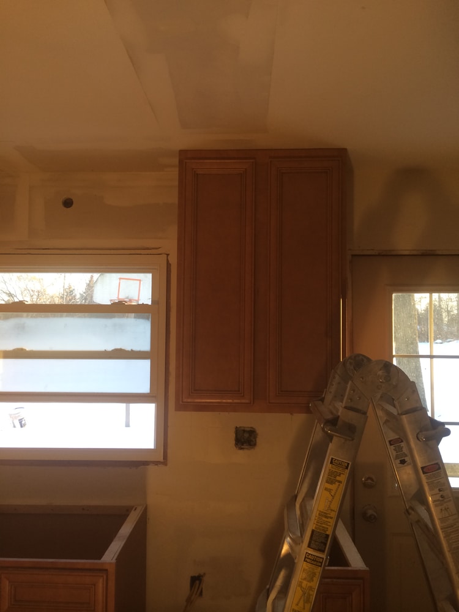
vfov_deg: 60.0
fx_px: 530
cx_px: 230
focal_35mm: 30
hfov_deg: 46.8
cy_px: 306
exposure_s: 1/40
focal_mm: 4.12
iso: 40
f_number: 2.2
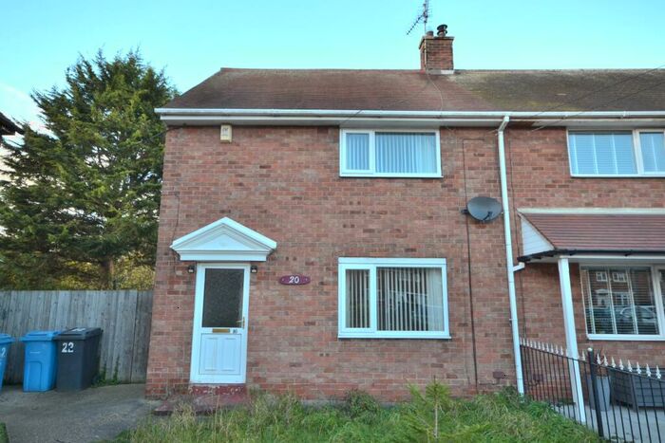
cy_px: 222
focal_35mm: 21
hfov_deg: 81.2
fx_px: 388
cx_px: 332
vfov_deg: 59.5
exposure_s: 1/100
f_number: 8
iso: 400
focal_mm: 14
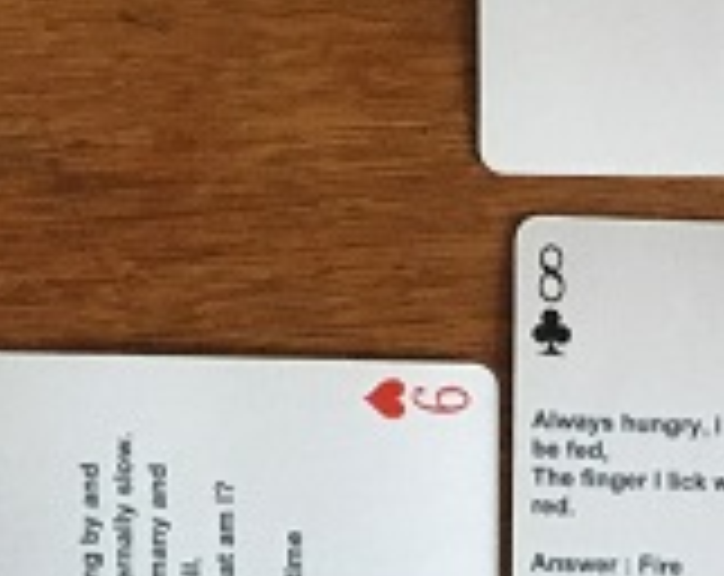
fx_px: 2138
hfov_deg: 18.2
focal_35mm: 100
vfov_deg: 15.0
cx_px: -162
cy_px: -25
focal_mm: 3.3
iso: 500
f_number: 2.4
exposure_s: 1/15
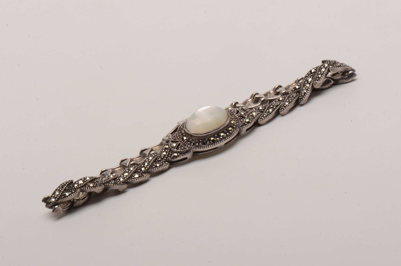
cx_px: 200
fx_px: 1417
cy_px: 133
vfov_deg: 10.7
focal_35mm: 128
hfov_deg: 16.1
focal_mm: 85
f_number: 29
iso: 100
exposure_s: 1/160
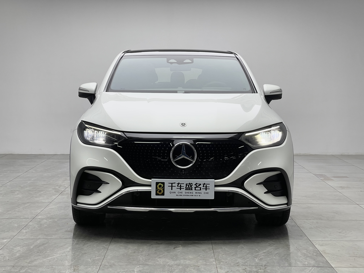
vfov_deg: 22.9
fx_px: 673
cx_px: 182
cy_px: 136
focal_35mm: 64
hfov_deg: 30.3
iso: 20
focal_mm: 7.5
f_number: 2.2
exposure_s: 1/104
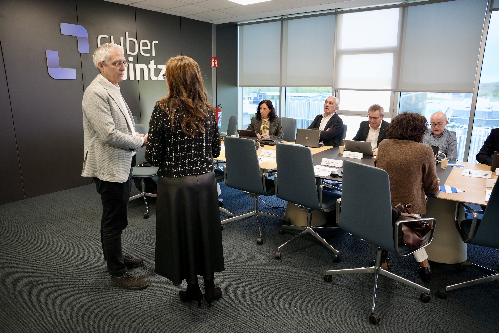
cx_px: 250
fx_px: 333
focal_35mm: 24
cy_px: 166
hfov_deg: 73.7
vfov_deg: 53.1
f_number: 4
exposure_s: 1/160
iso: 1250
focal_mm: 24
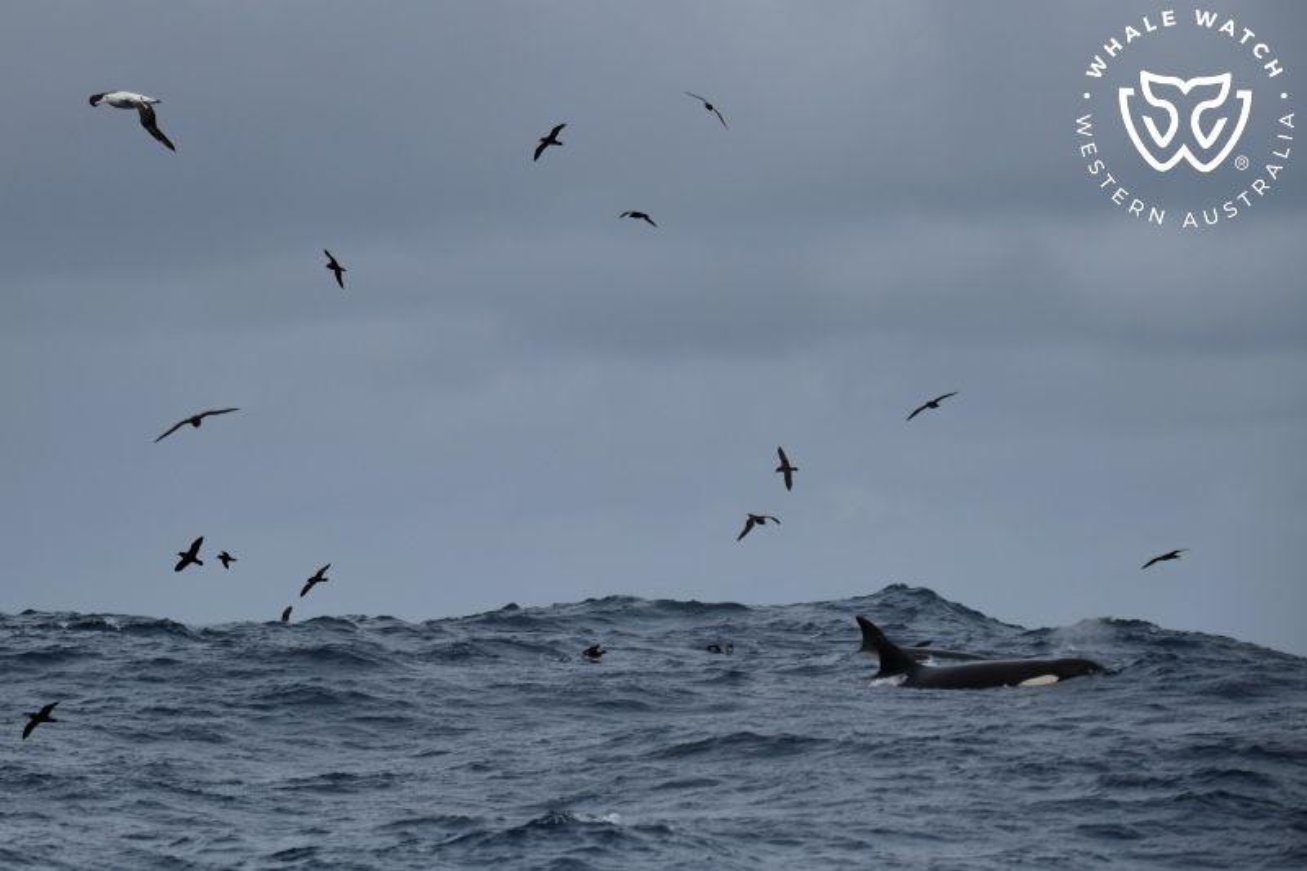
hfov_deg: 10.3
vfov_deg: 6.9
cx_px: 654
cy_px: 436
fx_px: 7259
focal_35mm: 200
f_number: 5.6
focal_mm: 200
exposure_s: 1/8000
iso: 560
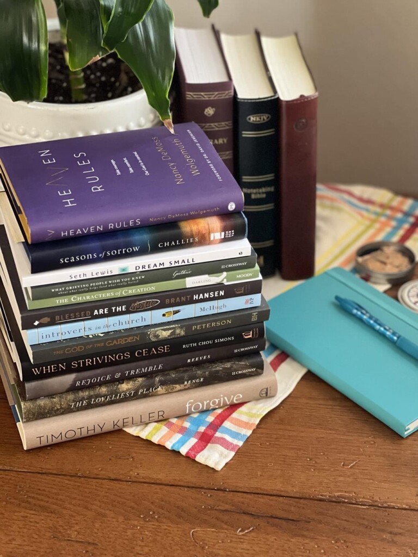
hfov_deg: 19.1
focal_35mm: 77
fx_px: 1240
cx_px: 209
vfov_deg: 25.3
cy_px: 278
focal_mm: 9
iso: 400
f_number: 2.8
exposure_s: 1/31
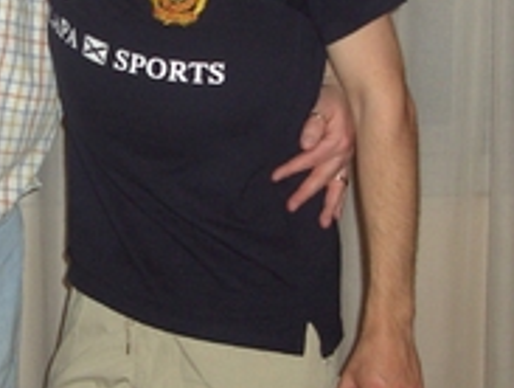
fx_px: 1800
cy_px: 107
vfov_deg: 12.3
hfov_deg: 16.2
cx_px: 135
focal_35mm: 121
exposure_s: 1/50
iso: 100
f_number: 2.8
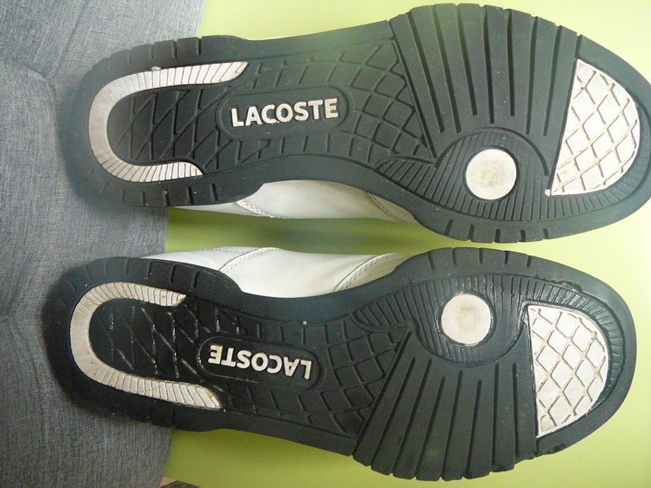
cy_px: 244
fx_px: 658
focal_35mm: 35
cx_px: 326
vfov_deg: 40.7
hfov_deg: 52.6
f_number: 2.8
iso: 200
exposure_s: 1/15
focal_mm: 5.2
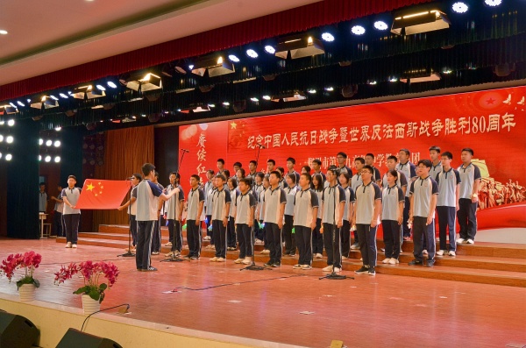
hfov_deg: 49.7
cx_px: 263
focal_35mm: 39
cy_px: 174
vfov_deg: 34.0
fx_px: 568
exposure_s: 1/60
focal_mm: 26
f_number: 10
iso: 1000
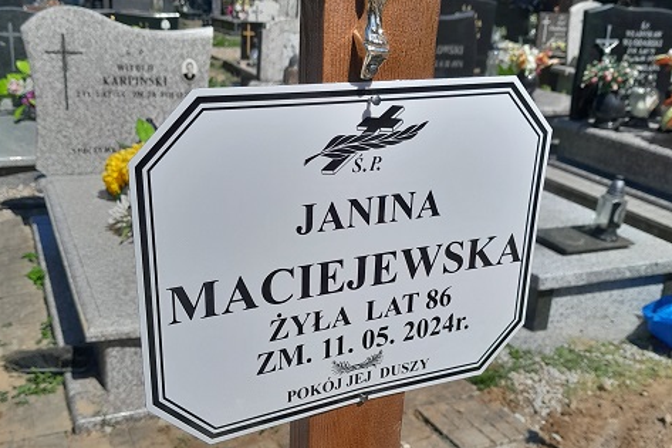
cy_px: 247
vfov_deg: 35.0
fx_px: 709
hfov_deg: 50.7
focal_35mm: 38
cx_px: 337
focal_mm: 4
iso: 40
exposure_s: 1/1148
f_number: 1.8
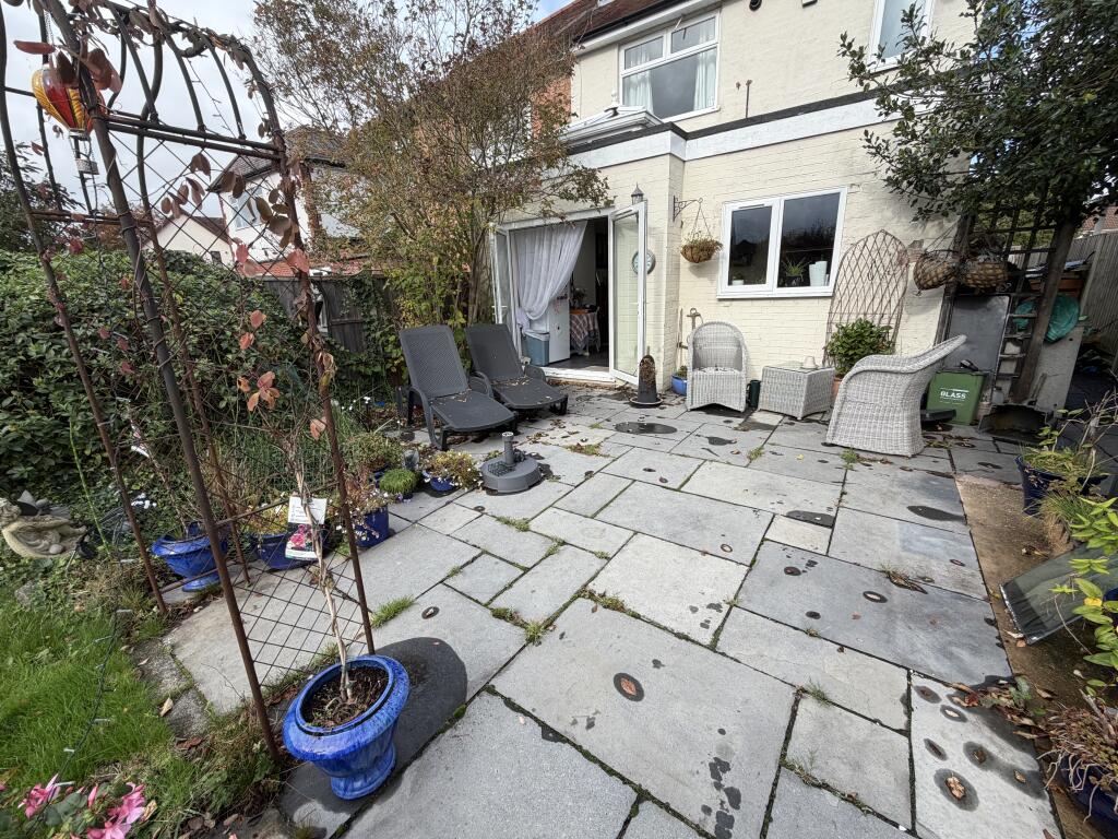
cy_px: 420
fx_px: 452
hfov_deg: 102.1
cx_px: 559
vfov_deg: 85.7
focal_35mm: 14
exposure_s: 1/506
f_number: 2.2
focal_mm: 2.22
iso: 40
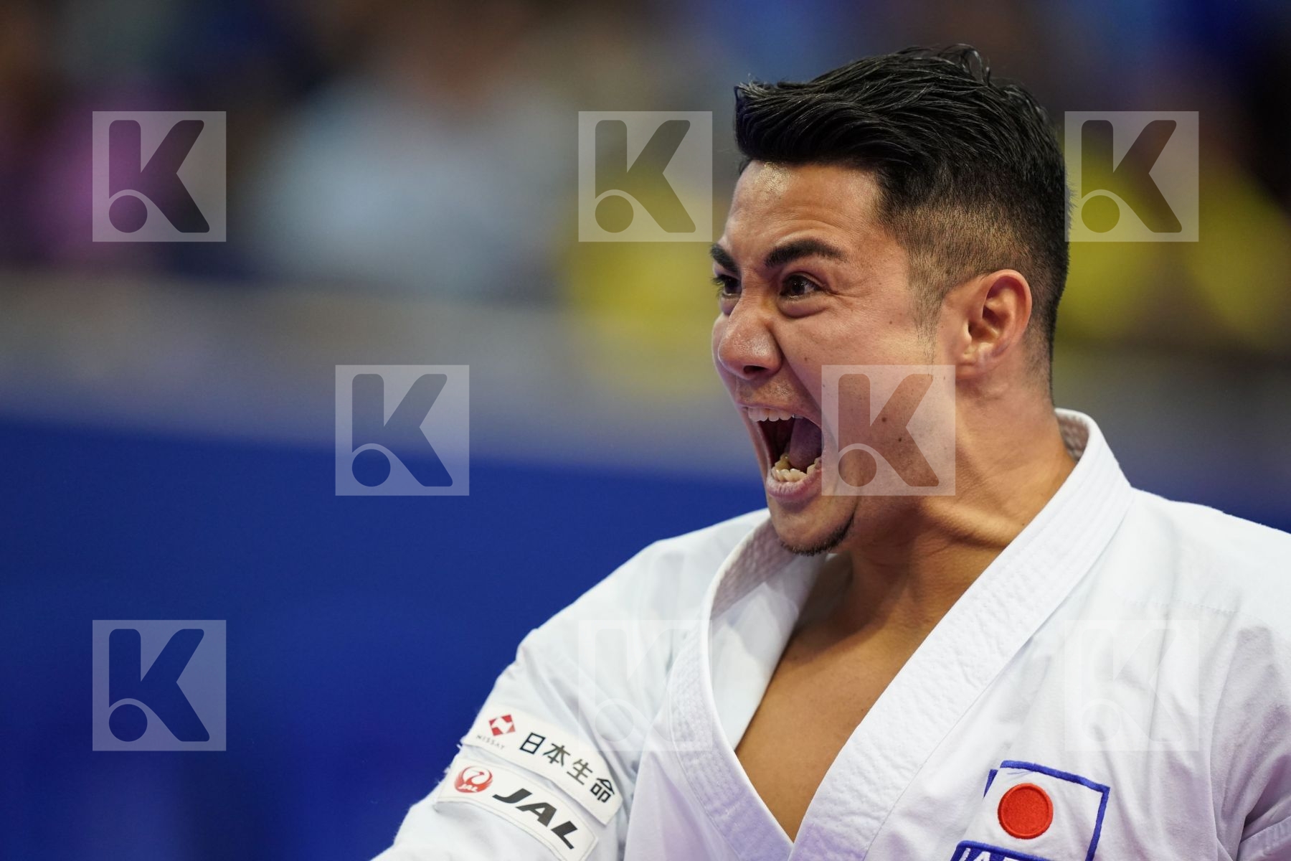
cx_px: 646
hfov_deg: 5.2
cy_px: 430
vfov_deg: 3.4
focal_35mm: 400
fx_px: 14343
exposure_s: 1/500
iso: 3200
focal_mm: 400
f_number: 2.8
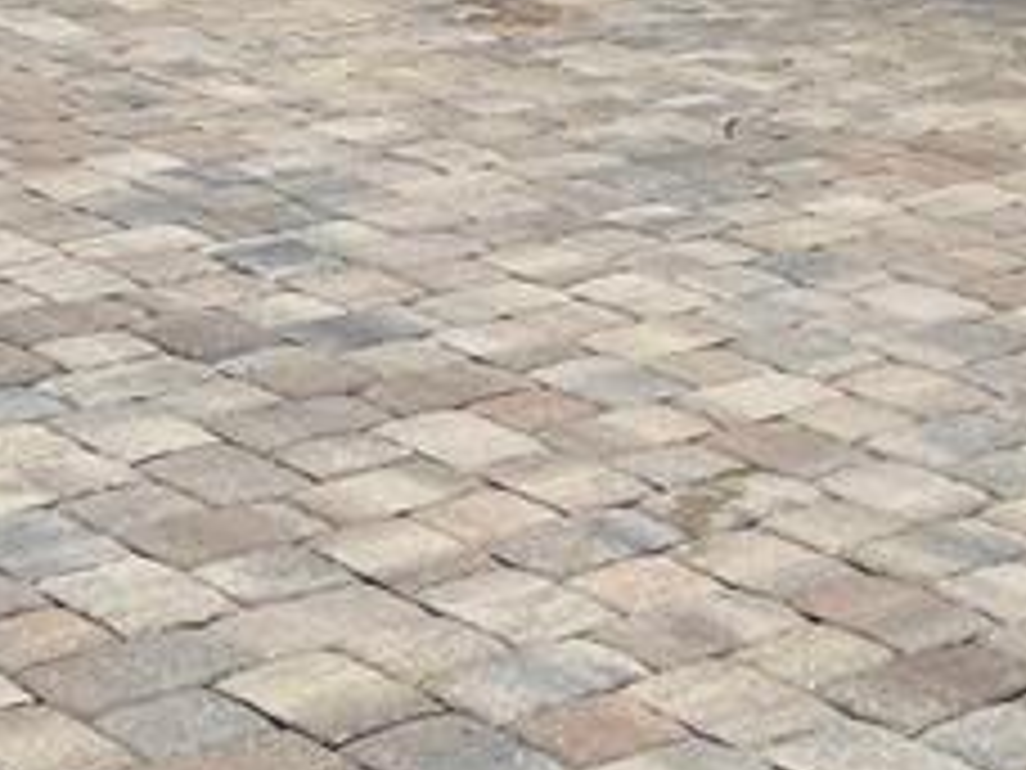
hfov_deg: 16.3
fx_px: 3468
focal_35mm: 117
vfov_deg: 11.7
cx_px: 1138
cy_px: -612
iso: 32
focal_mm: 5.1
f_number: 1.6
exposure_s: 1/3086
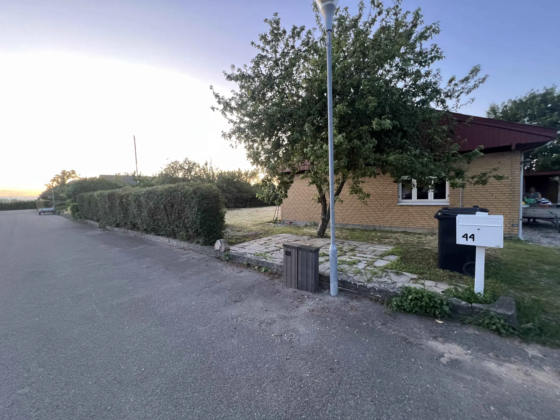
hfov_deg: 106.2
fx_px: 210
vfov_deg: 89.9
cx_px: 280
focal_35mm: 13
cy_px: 210
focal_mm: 1.57
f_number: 1.8
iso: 250
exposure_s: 1/60
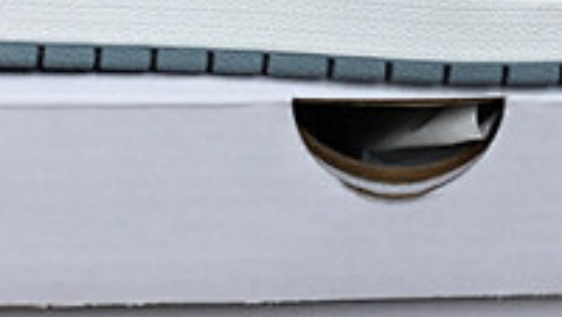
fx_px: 2014
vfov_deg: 8.8
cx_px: 385
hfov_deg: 15.8
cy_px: -137
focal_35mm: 135
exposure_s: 1/286
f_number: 2.4
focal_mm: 3.3
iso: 25
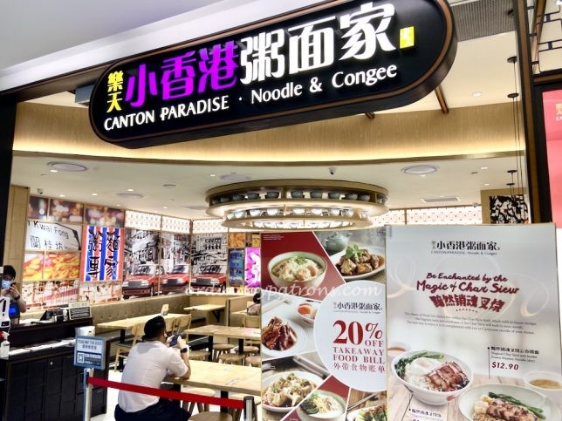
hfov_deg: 67.3
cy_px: 210
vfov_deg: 53.1
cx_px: 281
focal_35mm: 26
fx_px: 422
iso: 125
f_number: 1.8
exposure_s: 1/100
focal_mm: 4.25
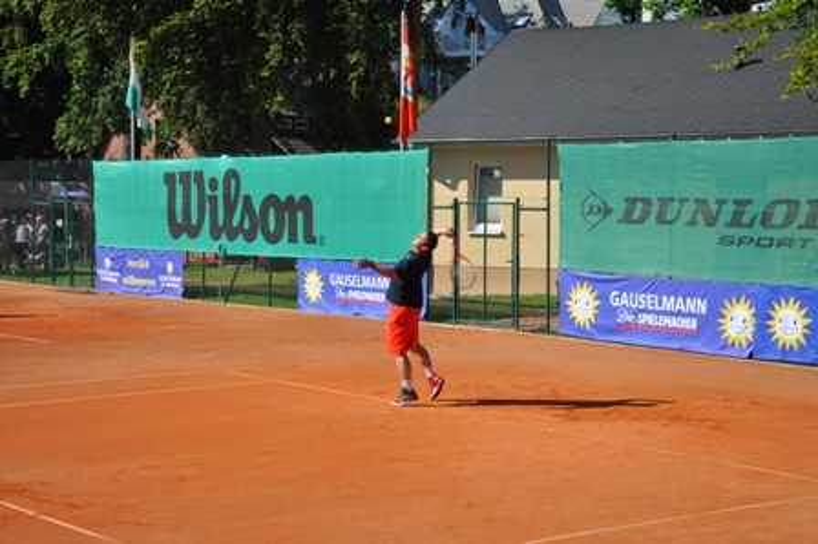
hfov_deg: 29.9
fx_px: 1533
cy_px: 272
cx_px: 409
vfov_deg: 20.1
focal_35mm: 68
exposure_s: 1/1600
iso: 400
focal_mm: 45
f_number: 6.3
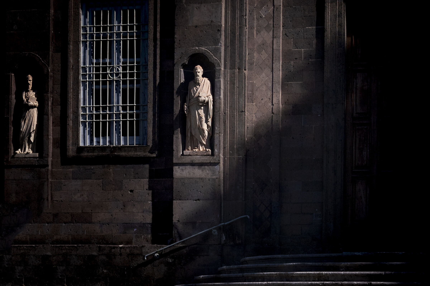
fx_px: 1433
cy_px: 143
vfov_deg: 11.4
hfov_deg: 17.1
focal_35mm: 120
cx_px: 215
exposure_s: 1/2000
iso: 1000
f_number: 10
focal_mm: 80
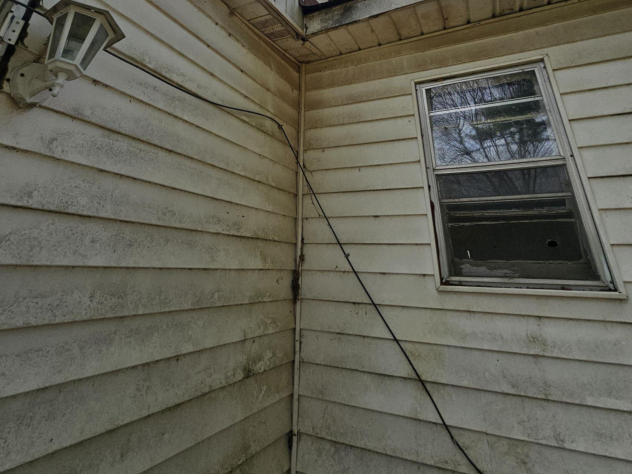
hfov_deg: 87.7
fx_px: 329
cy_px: 88
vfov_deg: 64.6
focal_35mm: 18
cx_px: 308
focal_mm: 2.2
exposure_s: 1/2476
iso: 50
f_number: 2.2
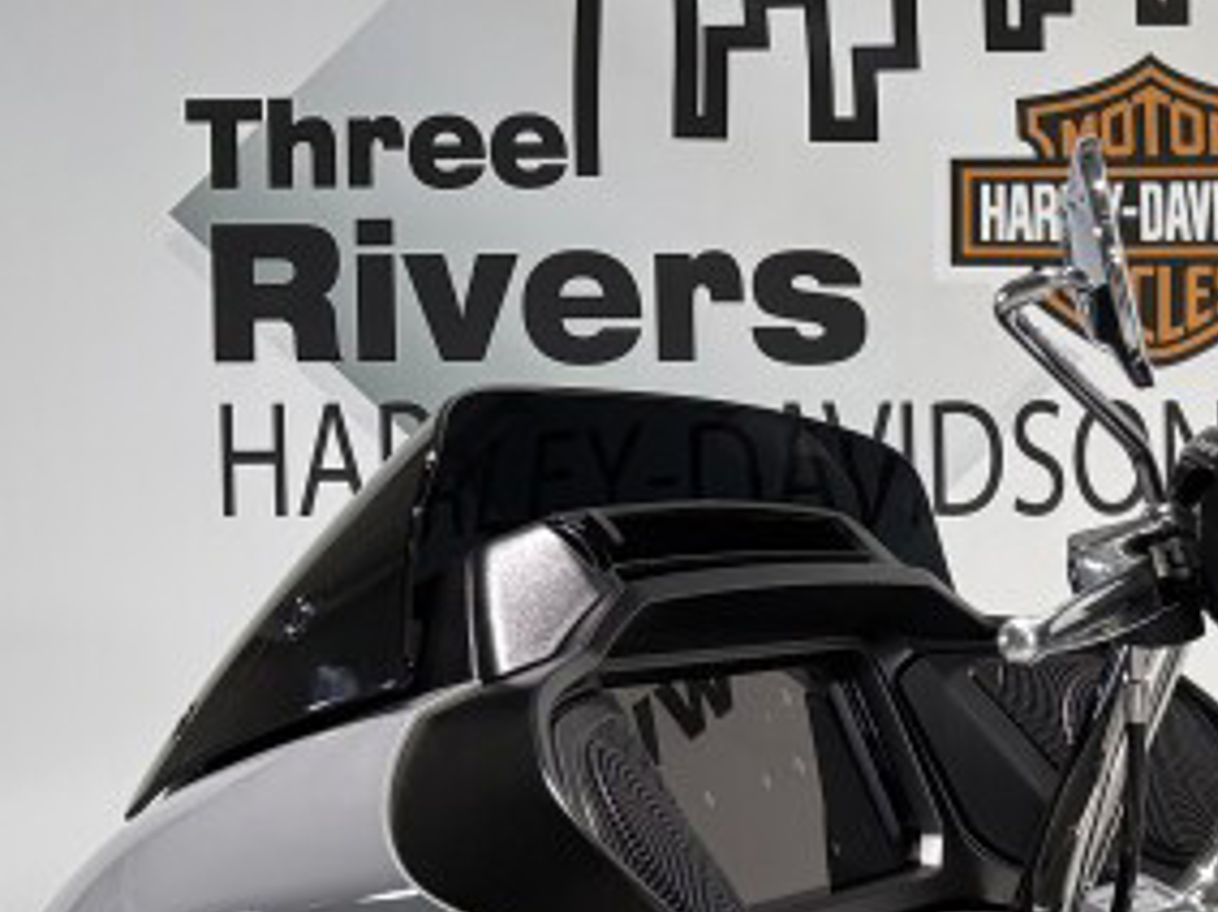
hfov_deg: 16.5
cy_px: 1514
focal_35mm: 98
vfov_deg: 13.8
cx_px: 2227
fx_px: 3447
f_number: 1.6
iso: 40
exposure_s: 1/120
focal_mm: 5.96
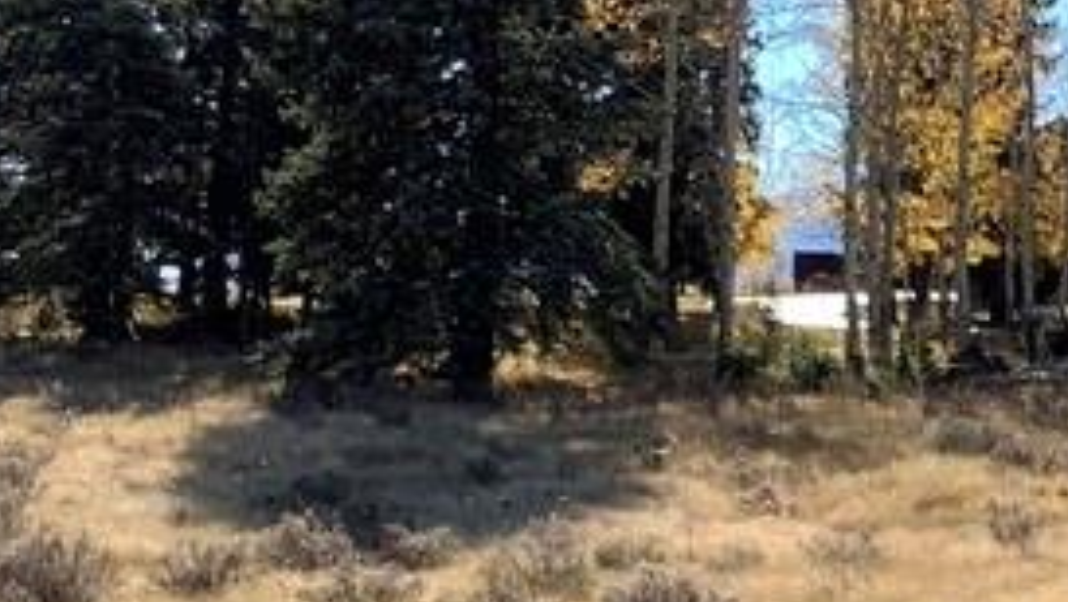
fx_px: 2806
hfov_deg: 20.6
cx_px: 1146
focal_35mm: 99
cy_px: 512
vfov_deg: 12.2
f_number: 2.4
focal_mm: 3.3
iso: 25
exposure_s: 1/769
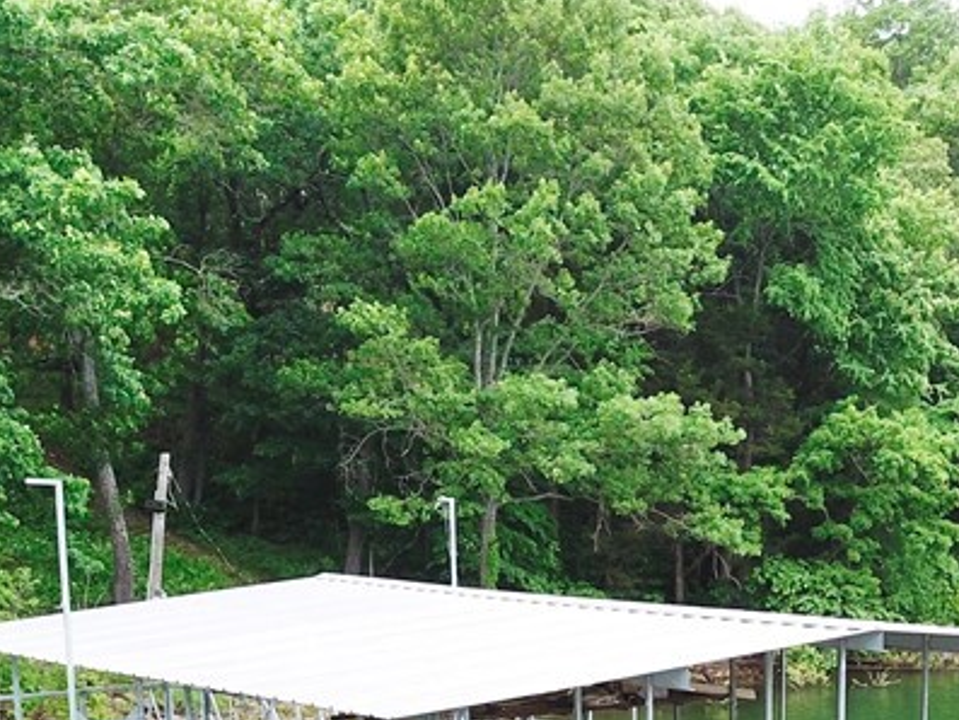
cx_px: 749
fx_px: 1857
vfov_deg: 20.4
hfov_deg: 28.4
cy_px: 884
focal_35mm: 67
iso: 121
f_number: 2.2
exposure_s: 1/100
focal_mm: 4.73
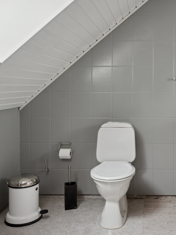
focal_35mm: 42
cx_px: 142
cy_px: 91
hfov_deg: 33.0
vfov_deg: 44.1
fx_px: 288
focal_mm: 15.5
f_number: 8
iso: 200
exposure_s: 1/8
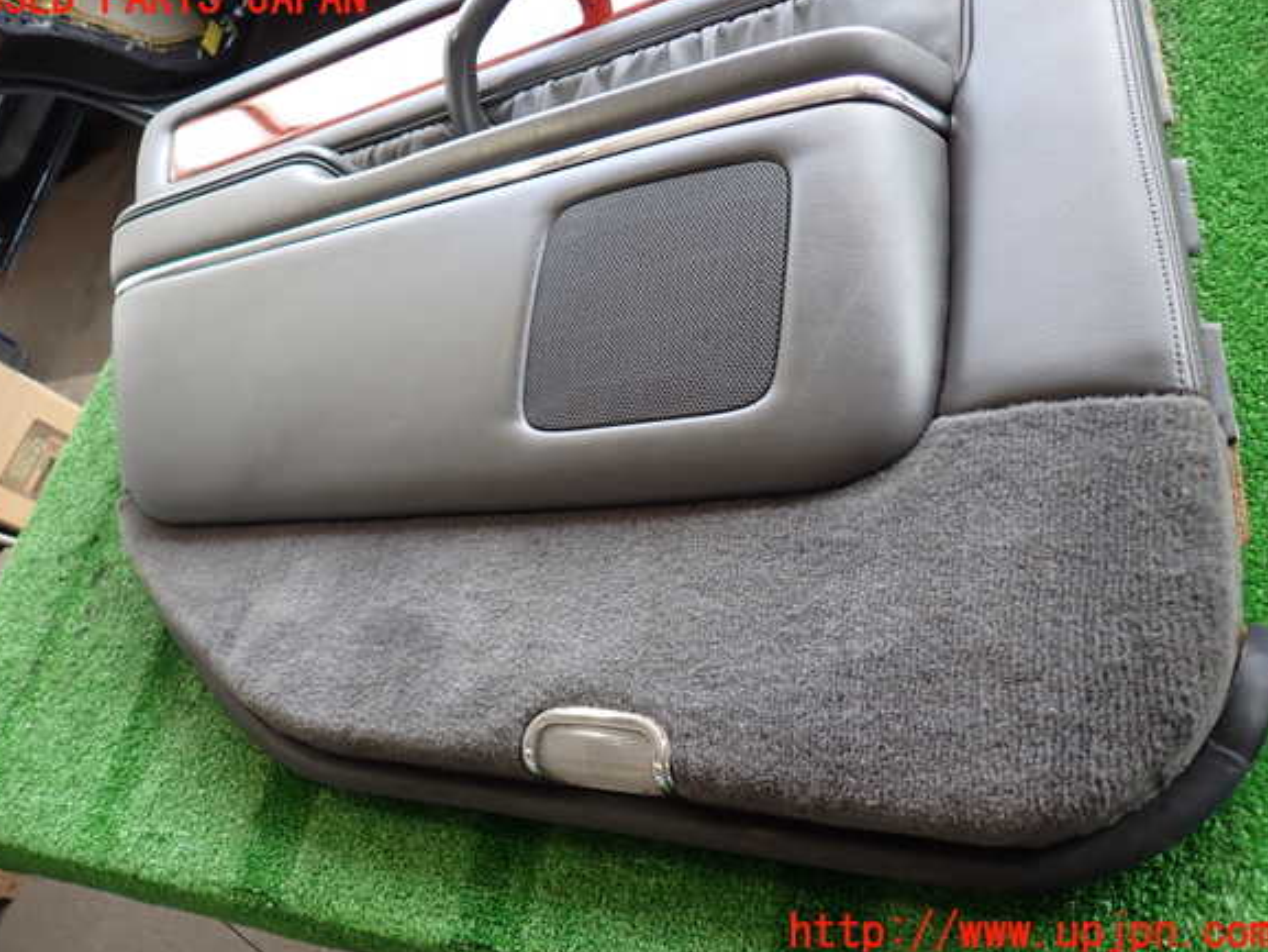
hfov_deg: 67.3
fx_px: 953
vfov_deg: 53.1
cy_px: 466
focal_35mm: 26
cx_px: 626
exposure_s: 1/60
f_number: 2
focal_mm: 4.5
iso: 100
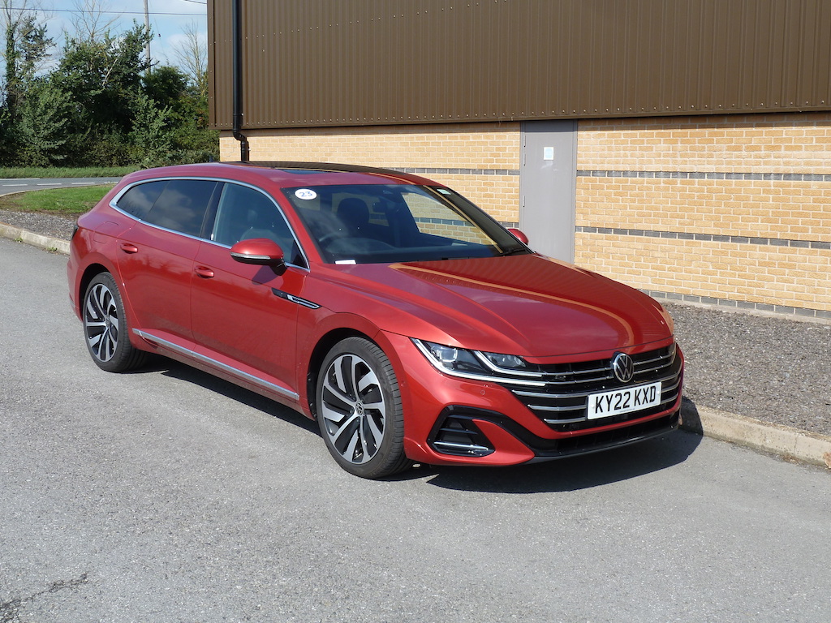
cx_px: 416
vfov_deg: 32.9
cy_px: 312
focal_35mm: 44
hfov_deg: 42.9
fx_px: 1056
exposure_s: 1/500
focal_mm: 7.3
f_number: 4
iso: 80
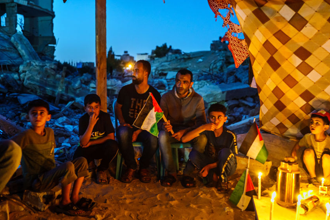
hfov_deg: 55.5
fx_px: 312
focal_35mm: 34
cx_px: 139
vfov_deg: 38.7
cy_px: 89
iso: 3200
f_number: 2
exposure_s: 1/20
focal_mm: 28
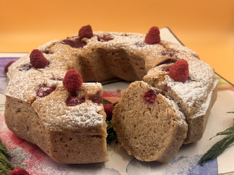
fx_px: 324
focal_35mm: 48
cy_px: 88
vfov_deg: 30.3
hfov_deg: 39.7
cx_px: 117
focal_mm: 6.76
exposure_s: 1/132
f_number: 1.78
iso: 50
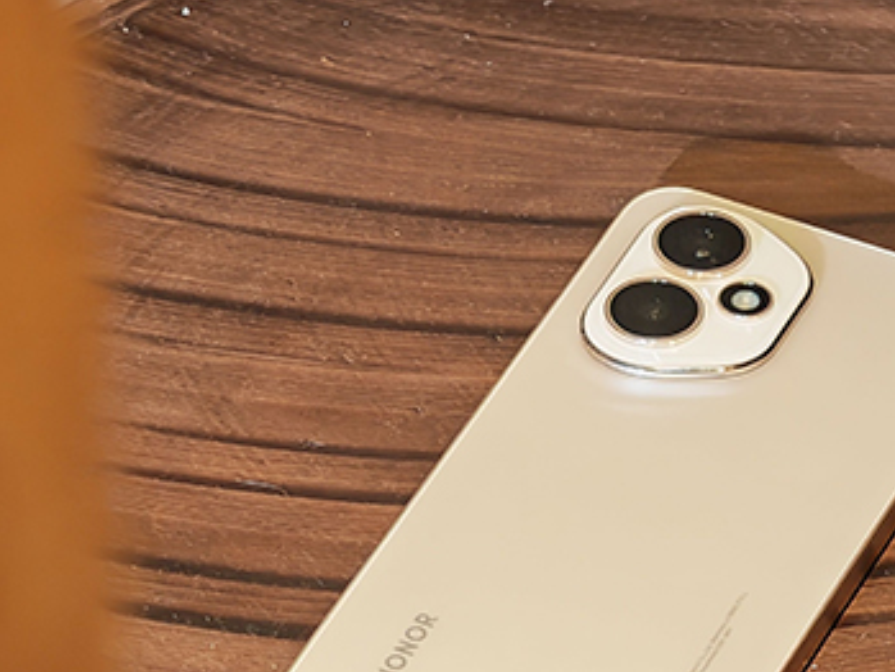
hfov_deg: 6.0
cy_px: 390
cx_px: 592
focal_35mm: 330
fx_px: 8535
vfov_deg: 4.5
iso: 1600
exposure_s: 1/60
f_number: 2.6
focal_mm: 15.38
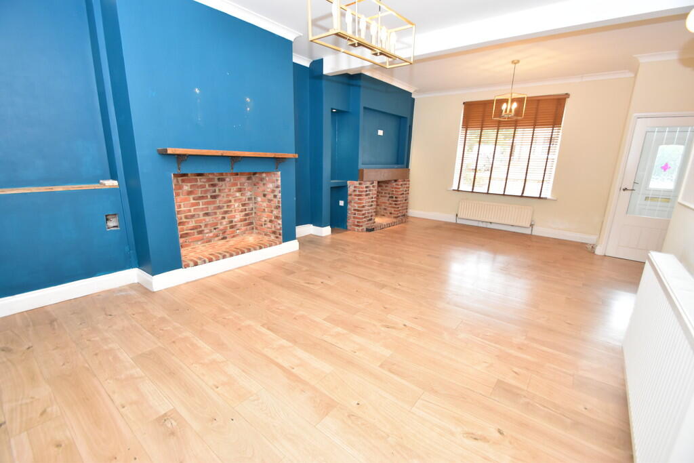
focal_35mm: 15
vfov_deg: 77.3
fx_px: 289
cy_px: 232
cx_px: 347
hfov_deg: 100.4
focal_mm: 10
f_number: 5
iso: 800
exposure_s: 1/100
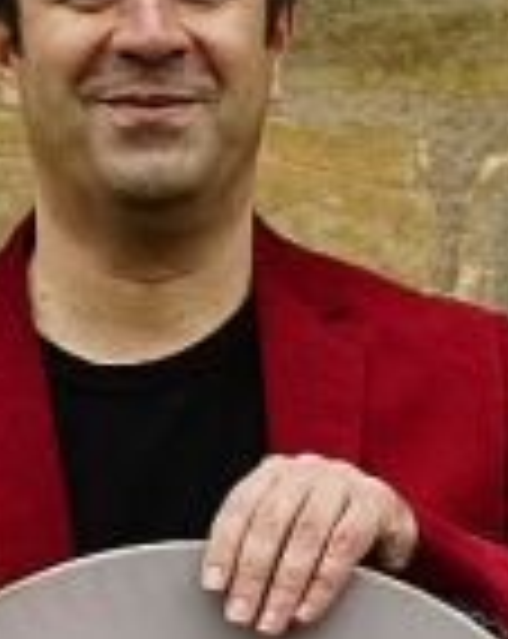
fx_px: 8428
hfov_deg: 3.5
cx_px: 373
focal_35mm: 447
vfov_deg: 4.3
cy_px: 443
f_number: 5.6
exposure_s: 1/125
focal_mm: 135
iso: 2000
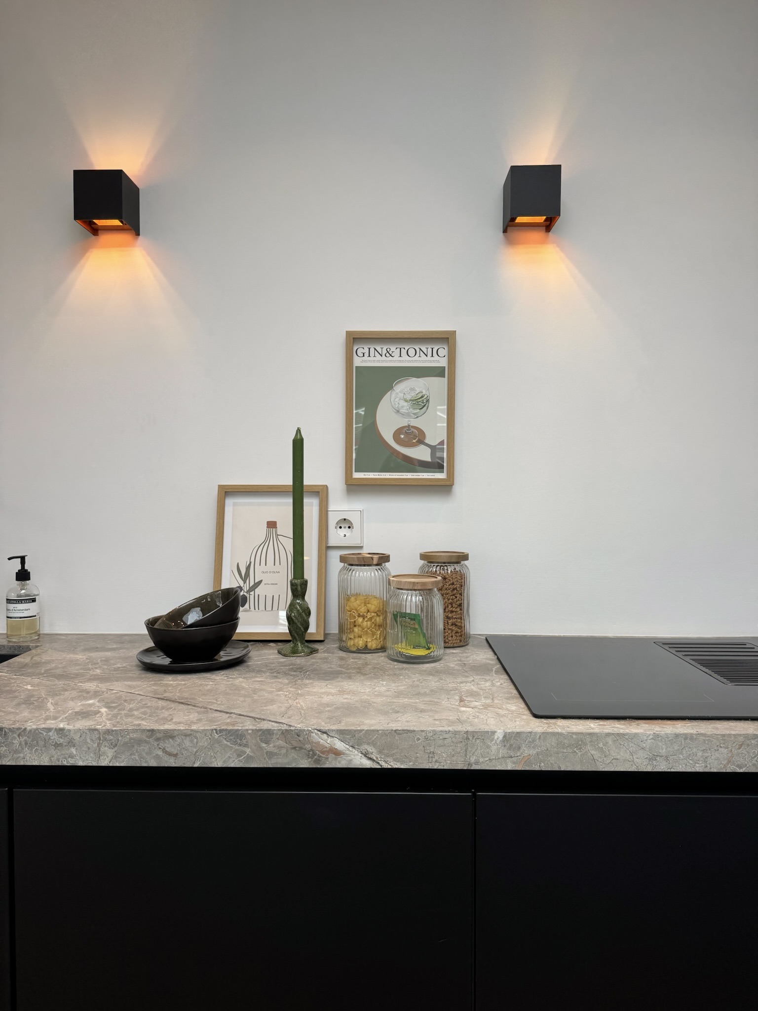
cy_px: 506
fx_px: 701
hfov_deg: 56.8
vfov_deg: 71.6
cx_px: 379
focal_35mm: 24
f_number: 1.78
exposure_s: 1/277
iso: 64
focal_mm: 6.76
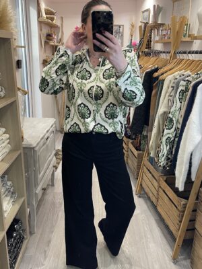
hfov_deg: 54.9
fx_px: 195
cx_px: 101
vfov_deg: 69.4
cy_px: 134
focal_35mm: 25
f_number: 1.6
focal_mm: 5.1
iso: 100
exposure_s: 1/50
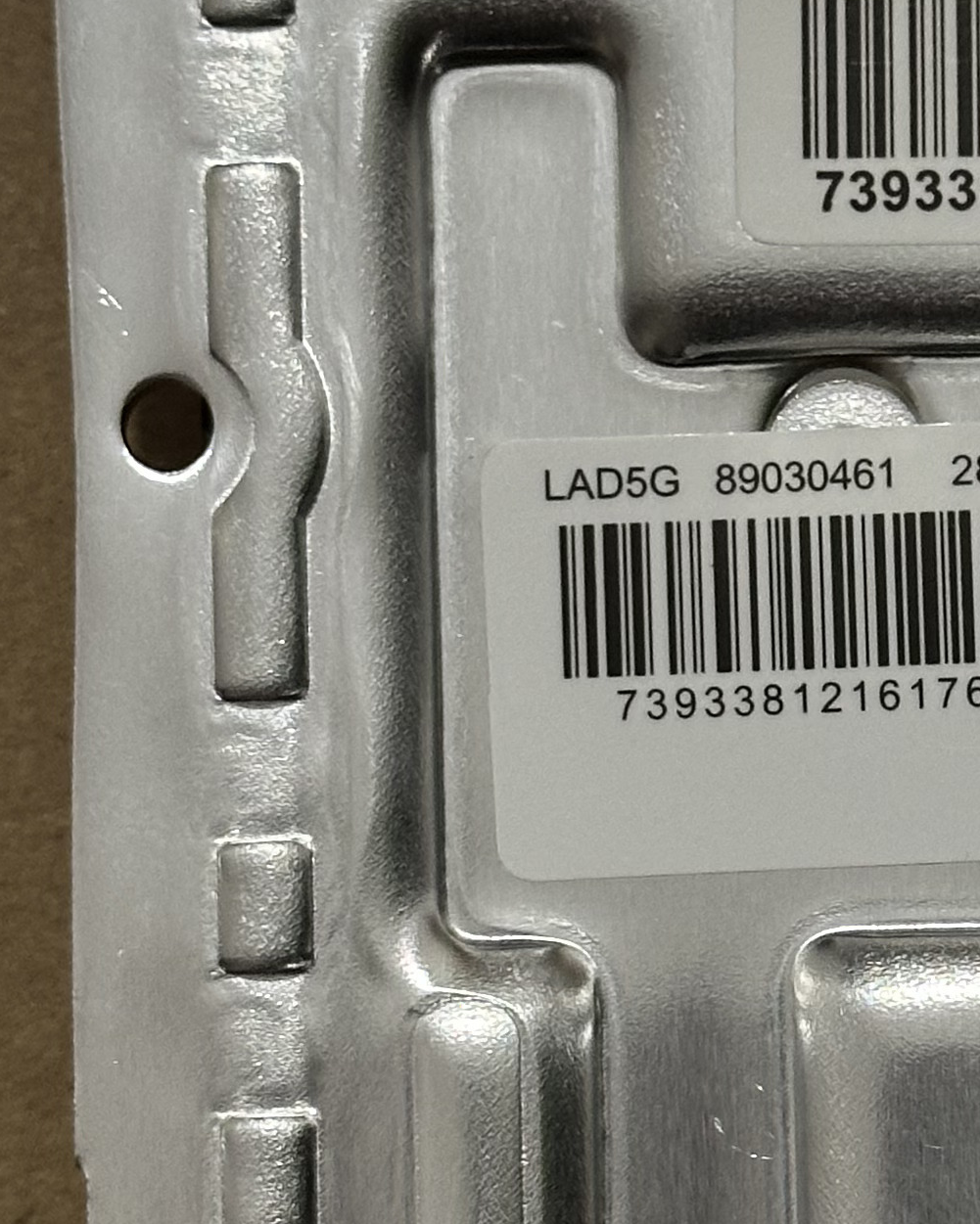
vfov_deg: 12.7
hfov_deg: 10.1
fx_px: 5474
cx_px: 1037
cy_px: 851
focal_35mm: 151
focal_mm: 6.86
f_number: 1.78
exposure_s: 1/50
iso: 200
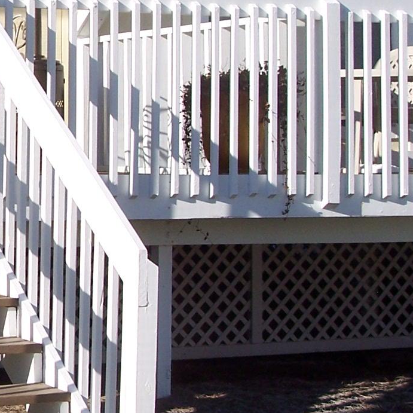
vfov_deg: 15.0
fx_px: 1552
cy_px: 56
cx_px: -238
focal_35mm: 115
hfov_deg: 14.0
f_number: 3.4
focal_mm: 8
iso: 100
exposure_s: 1/750
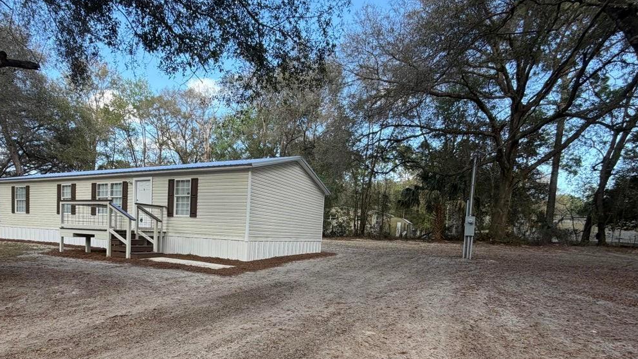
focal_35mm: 21
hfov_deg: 83.2
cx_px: 270
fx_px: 355
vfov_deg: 52.0
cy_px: 255
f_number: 2.2
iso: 40
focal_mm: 2.22
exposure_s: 1/161
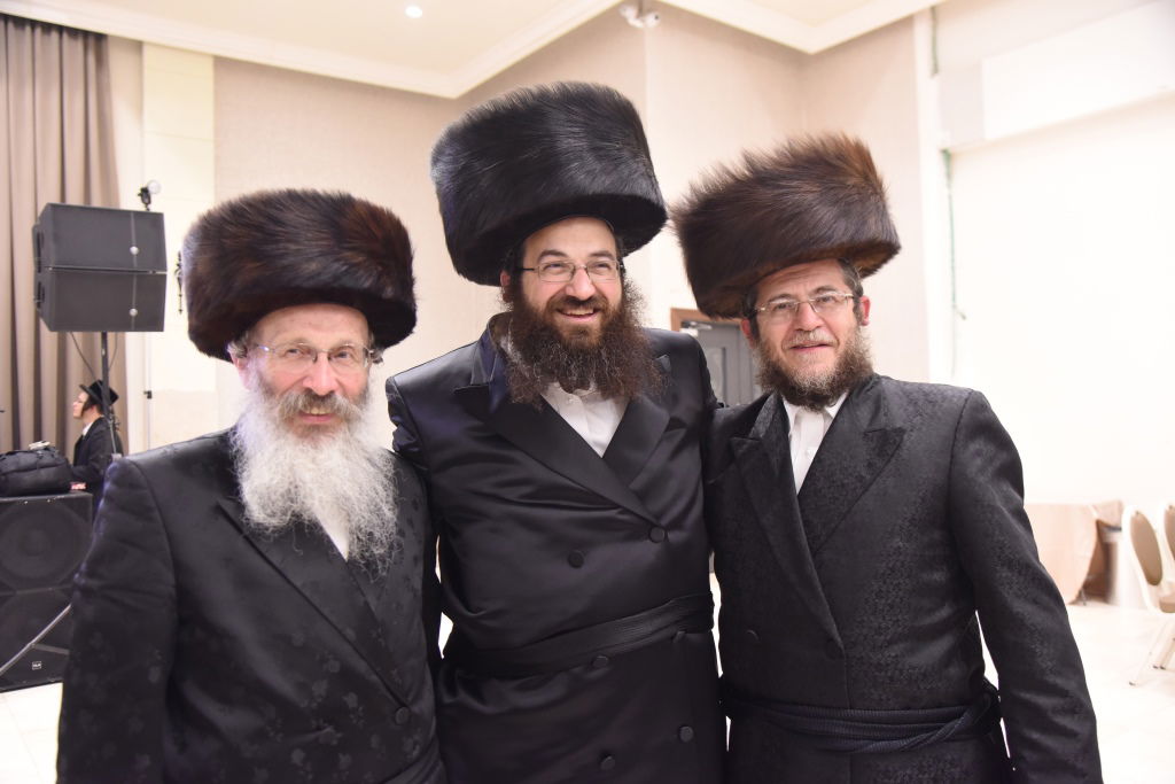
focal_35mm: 30
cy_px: 392
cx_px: 588
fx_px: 979
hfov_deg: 61.9
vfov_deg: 43.6
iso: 2500
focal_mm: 30
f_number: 4.5
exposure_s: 1/100
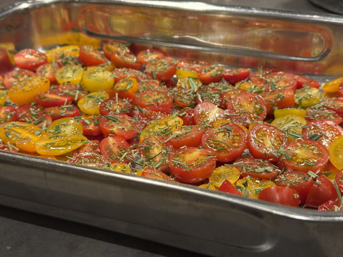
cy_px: 128
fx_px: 476
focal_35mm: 48
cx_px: 172
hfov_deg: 39.7
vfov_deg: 30.3
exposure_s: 1/100
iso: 200
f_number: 1.8
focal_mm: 6.8
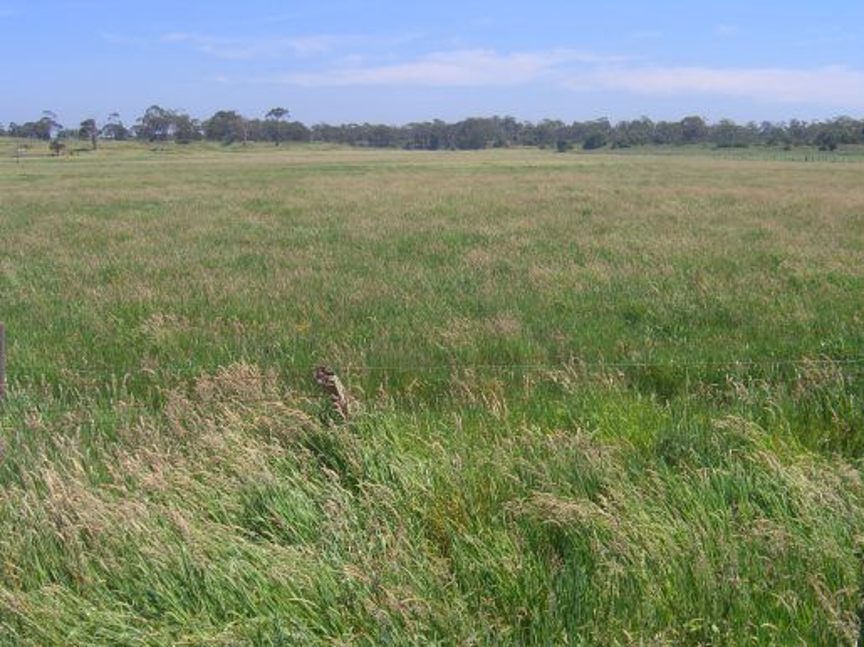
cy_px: 324
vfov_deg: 37.7
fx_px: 948
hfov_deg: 49.0
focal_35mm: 38
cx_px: 432
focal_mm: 7.9
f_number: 8
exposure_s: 1/160
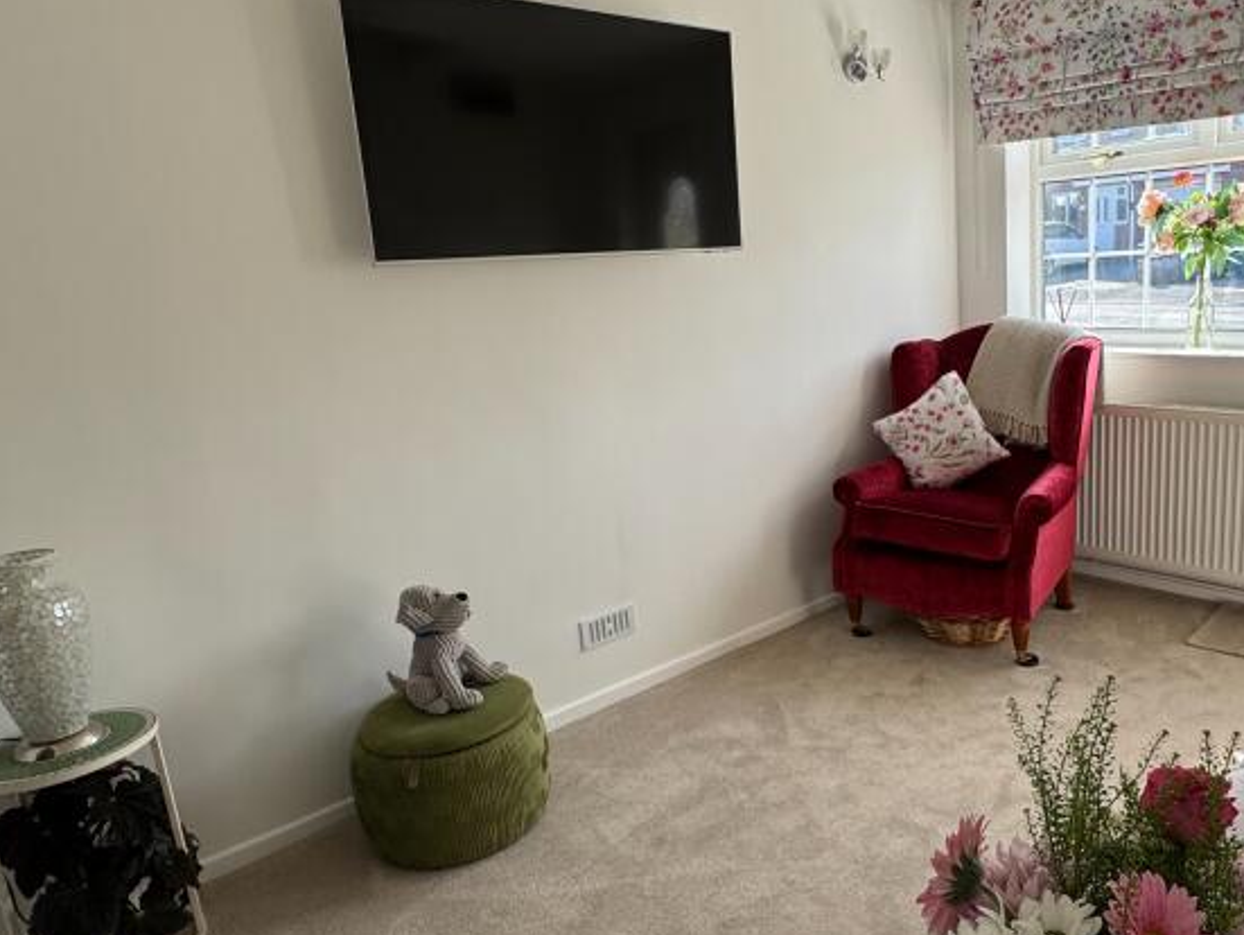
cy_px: 461
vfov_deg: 53.1
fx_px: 935
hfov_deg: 65.8
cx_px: 813
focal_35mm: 26
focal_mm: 2.22
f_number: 2.2
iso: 40
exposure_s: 1/182
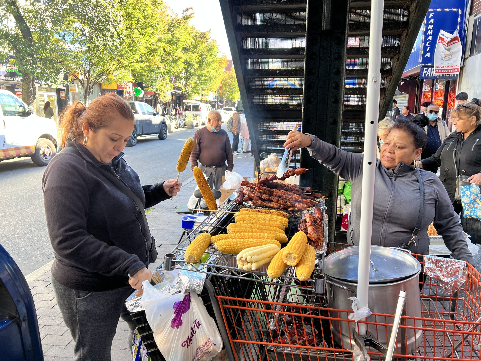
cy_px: 180
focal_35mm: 26
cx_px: 240
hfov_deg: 67.3
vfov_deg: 53.1
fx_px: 361
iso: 40
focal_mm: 5.7
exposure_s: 1/121
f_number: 1.5
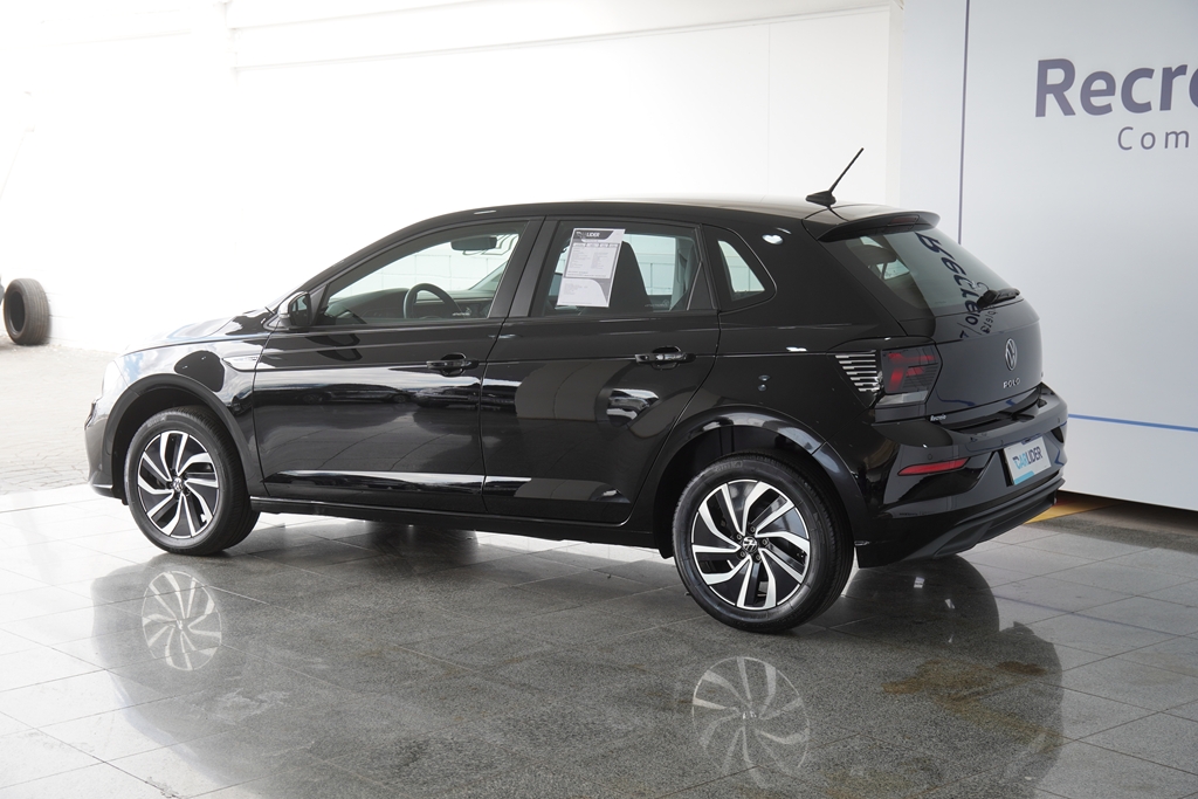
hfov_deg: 37.8
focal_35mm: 52
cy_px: 400
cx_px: 599
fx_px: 1747
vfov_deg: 25.8
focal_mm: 35
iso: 100
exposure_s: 1/80
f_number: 4.5
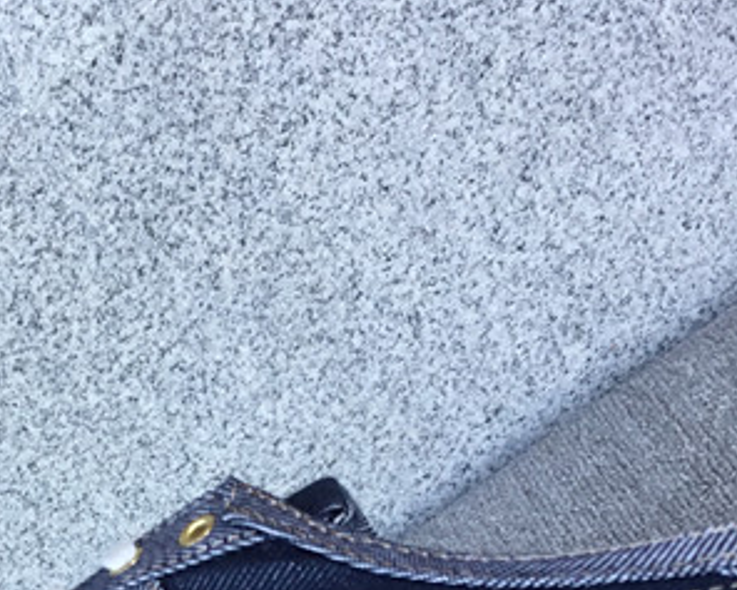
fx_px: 2007
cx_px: 77
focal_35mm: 92
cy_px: 646
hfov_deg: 20.4
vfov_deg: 16.2
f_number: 2.4
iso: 32
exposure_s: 1/100
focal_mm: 3.3
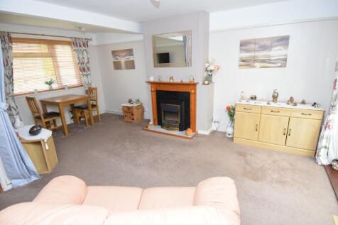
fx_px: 169
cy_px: 112
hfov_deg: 90.0
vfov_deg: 67.3
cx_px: 169
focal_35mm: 18
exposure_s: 1/60
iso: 2000
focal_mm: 12
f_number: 4
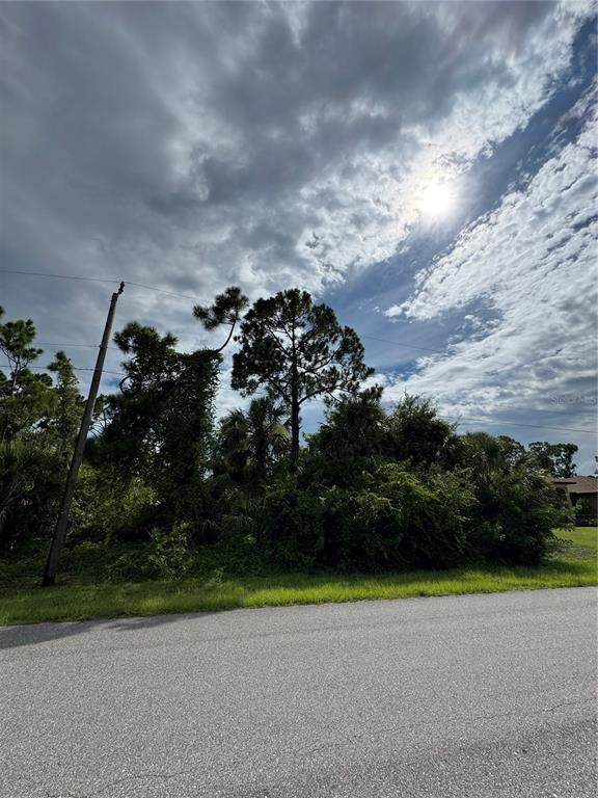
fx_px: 322
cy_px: 399
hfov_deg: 85.7
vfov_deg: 102.1
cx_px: 299
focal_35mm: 14
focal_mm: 2.22
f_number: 2.2
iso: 32
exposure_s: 1/4630
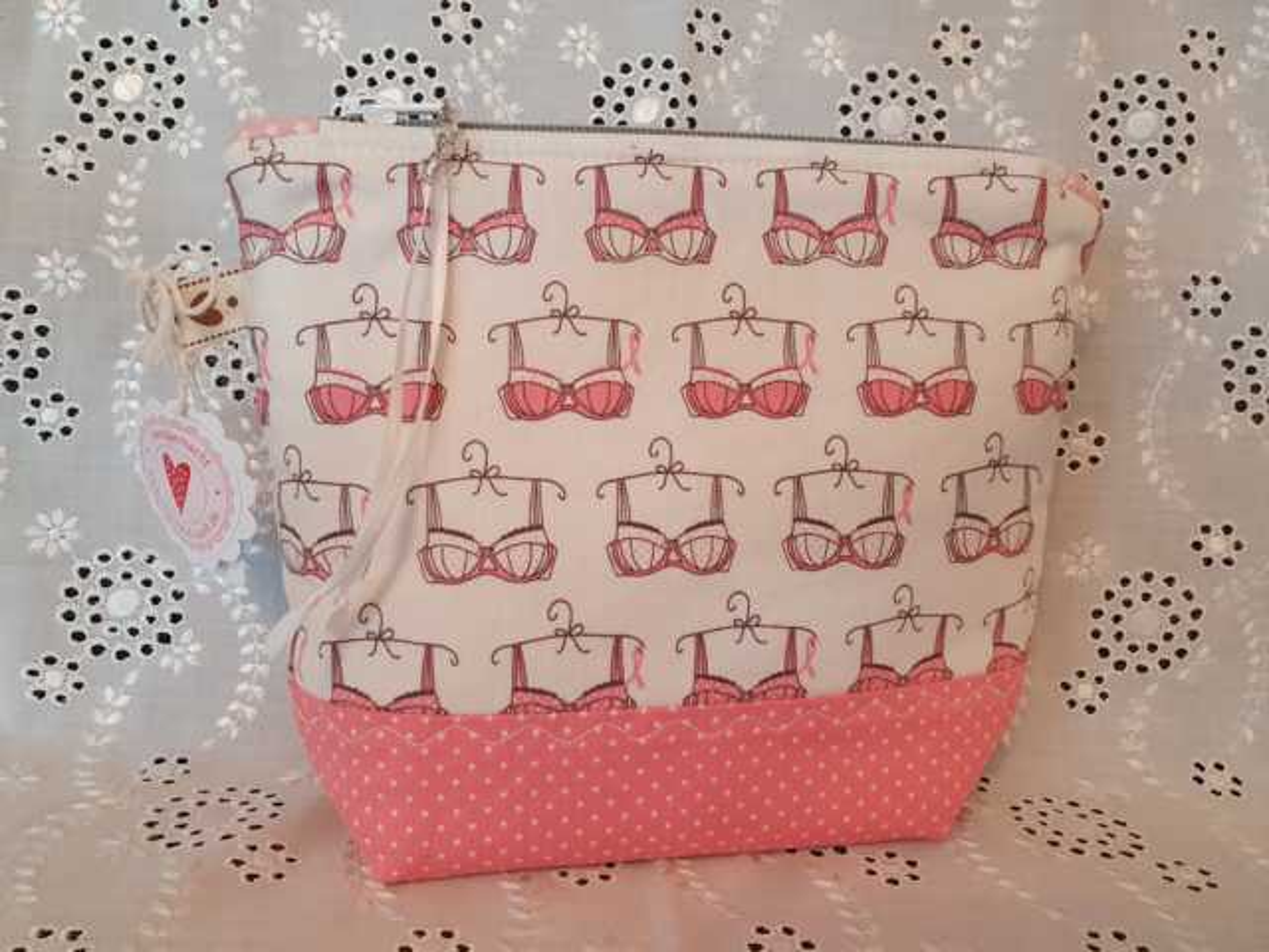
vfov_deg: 53.1
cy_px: 476
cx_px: 634
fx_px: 953
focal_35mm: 26
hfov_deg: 67.3
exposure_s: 1/50
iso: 320
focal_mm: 4.32
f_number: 2.4
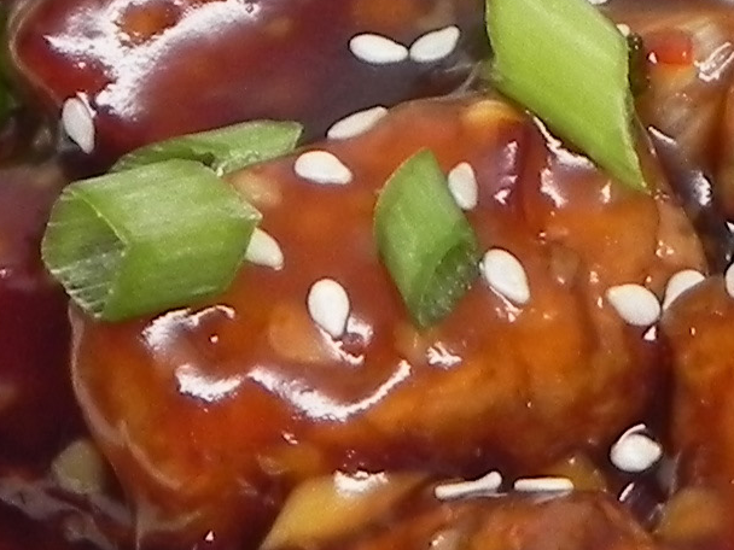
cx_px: 913
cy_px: 628
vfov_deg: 8.5
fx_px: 3690
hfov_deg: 11.1
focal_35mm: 174
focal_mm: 5.2
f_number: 2.8
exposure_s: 1/43
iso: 160
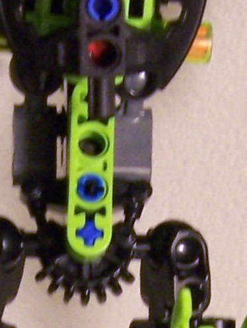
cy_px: 326
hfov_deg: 8.0
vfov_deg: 10.6
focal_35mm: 185
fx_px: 1759
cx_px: 111
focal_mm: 6
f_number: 3
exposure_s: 1/30
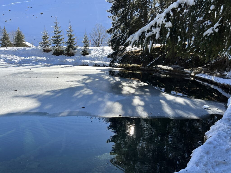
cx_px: 116
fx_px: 174
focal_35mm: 26
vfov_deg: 53.1
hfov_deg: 67.3
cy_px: 86
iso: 50
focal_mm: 5.7
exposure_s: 1/2404
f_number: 1.5
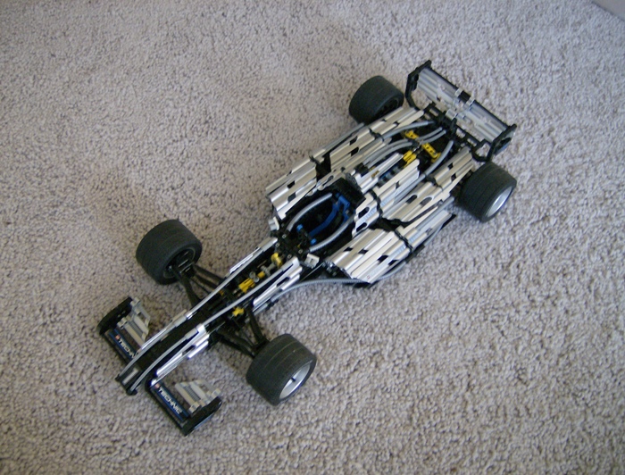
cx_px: 312
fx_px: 653
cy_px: 238
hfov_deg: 51.1
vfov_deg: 40.0
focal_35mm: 36
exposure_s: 1/30.9
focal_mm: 6
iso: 200
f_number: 2.8
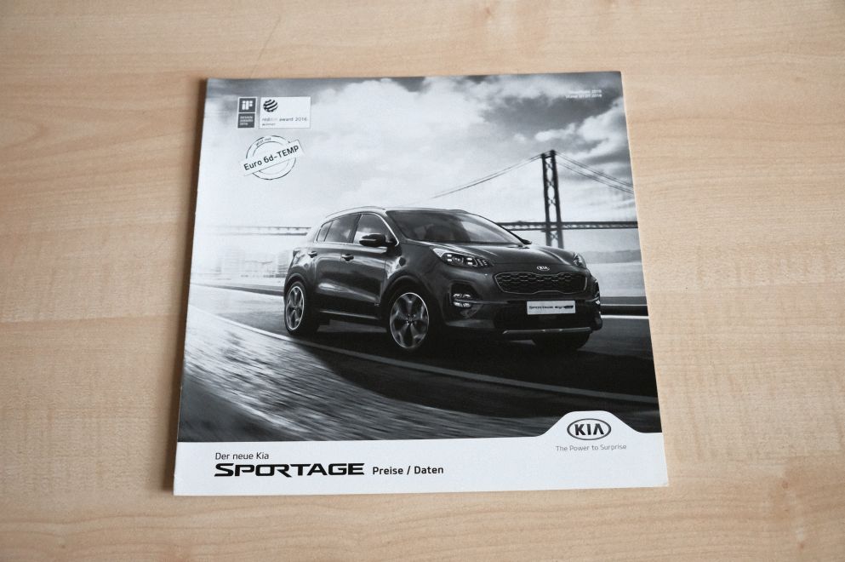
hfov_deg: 53.2
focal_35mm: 36
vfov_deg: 36.8
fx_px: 844
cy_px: 281
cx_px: 422
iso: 6400
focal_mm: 24.3
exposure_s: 1/680
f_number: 4
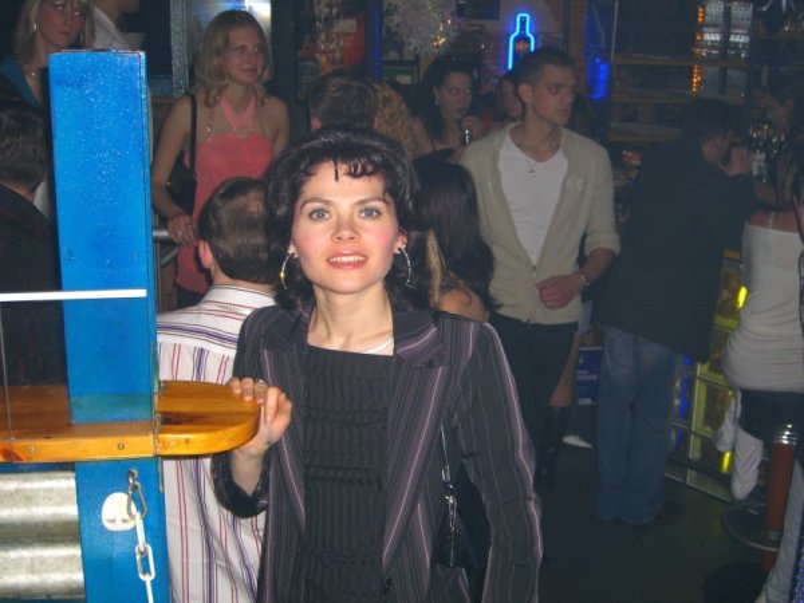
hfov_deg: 41.2
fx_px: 1068
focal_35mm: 46
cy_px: 302
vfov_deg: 31.5
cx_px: 402
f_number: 3.1
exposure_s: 1/60
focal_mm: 9.5
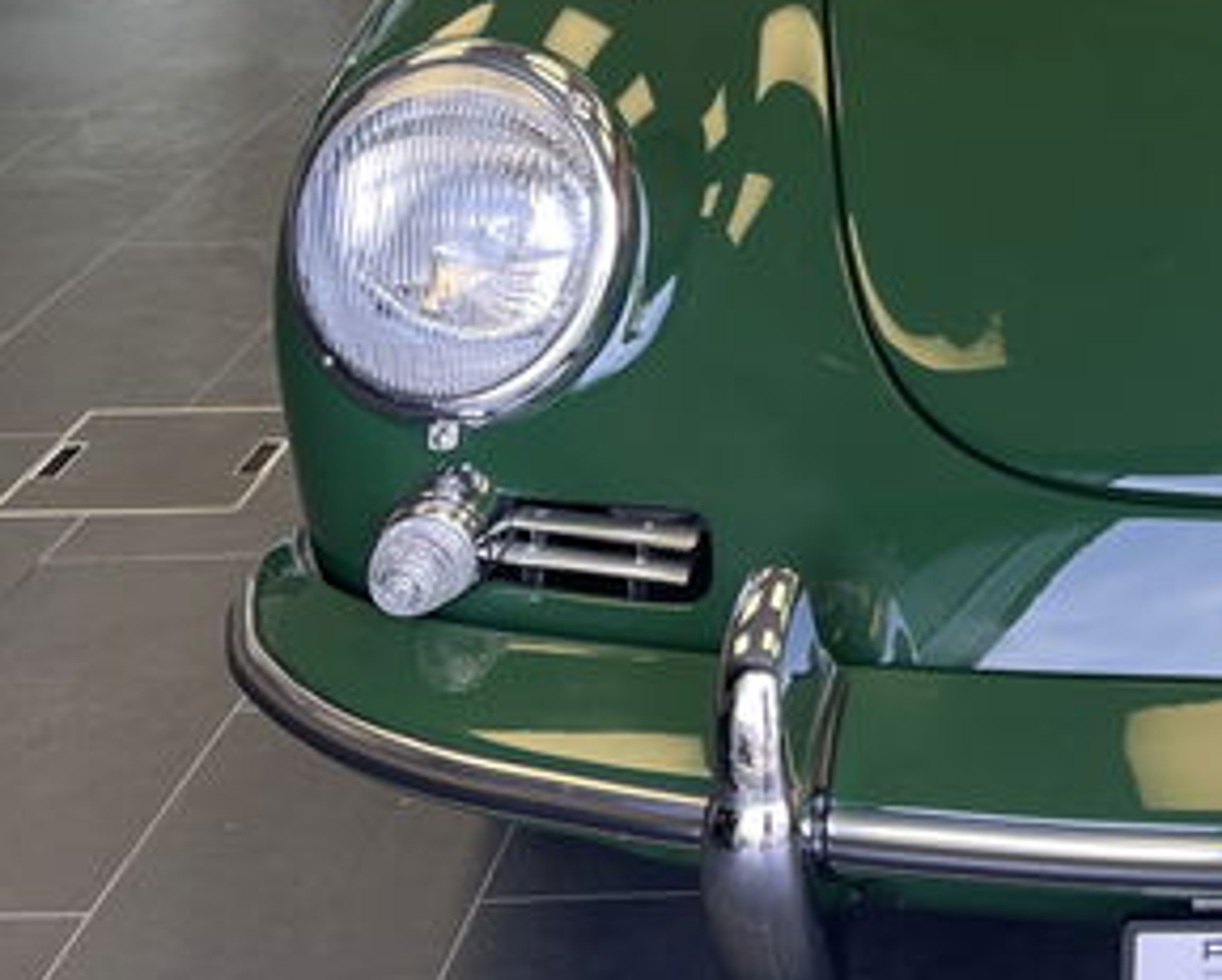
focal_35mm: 65
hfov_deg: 26.3
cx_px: 1413
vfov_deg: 22.4
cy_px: -64
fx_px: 2353
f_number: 1.6
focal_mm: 5.1
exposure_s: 1/100
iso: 50
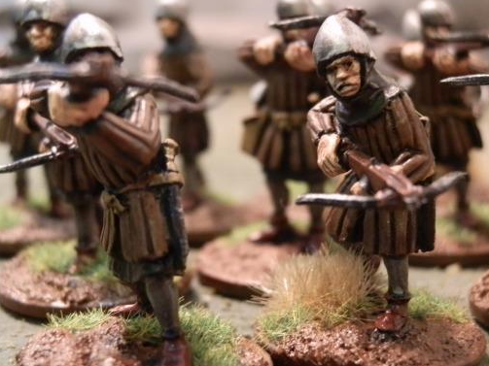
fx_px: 918
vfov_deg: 22.6
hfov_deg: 29.8
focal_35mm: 65
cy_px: 172
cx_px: 243
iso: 400
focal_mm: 10.99
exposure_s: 1/13
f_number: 3.7
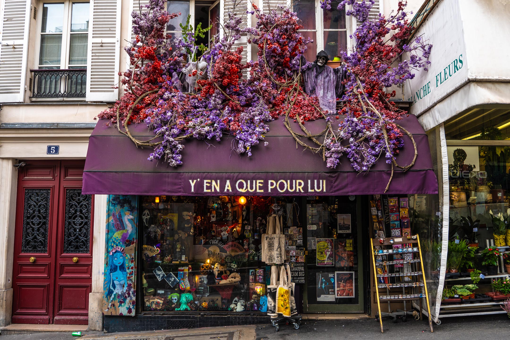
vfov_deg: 43.0
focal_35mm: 30
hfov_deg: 61.2
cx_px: 255
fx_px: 431
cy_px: 170
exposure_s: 1/80
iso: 125
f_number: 5.6
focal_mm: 20.3
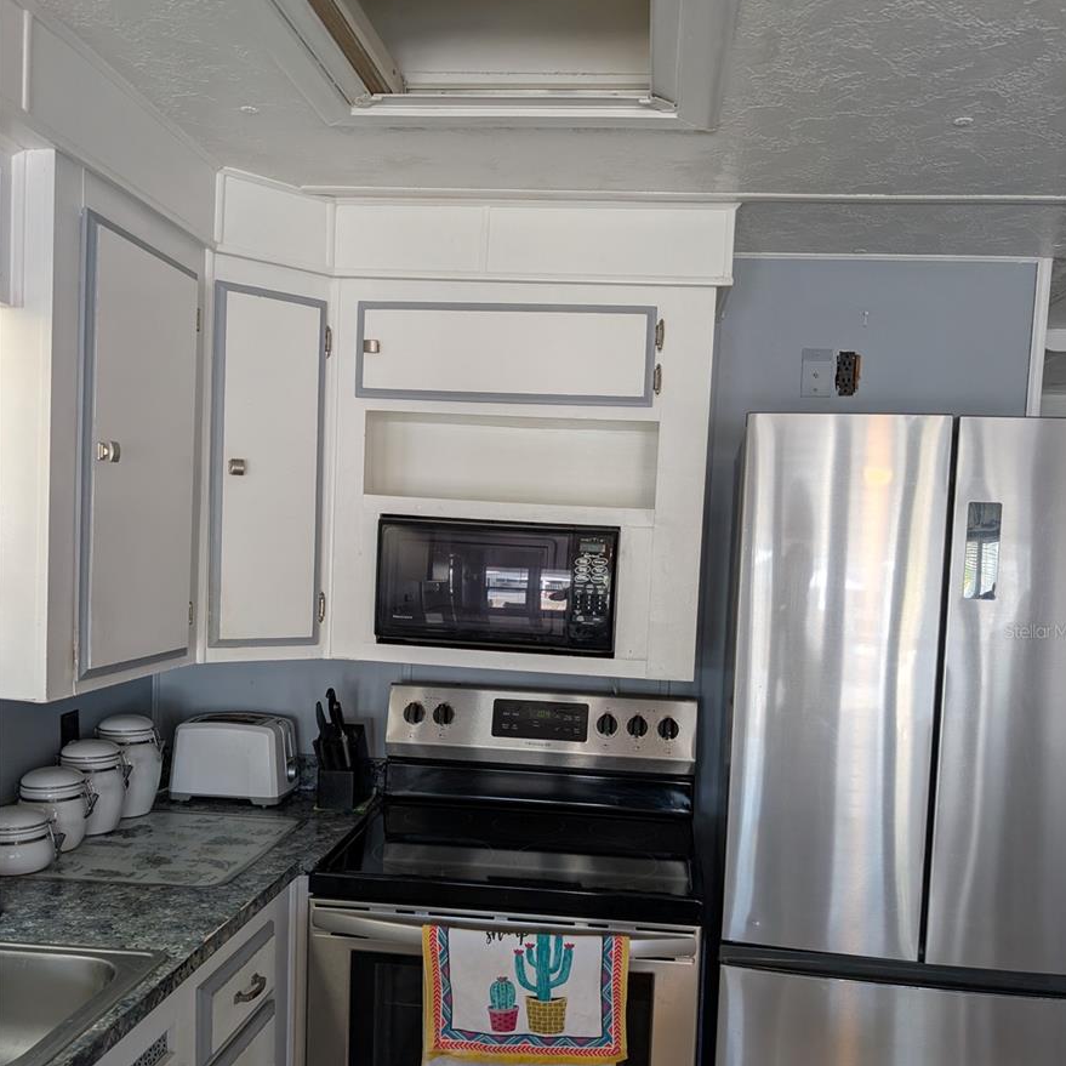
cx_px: 543
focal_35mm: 29
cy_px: 631
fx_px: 1010
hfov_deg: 55.6
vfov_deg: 55.3
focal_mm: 6.9
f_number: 1.68
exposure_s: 1/209
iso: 20
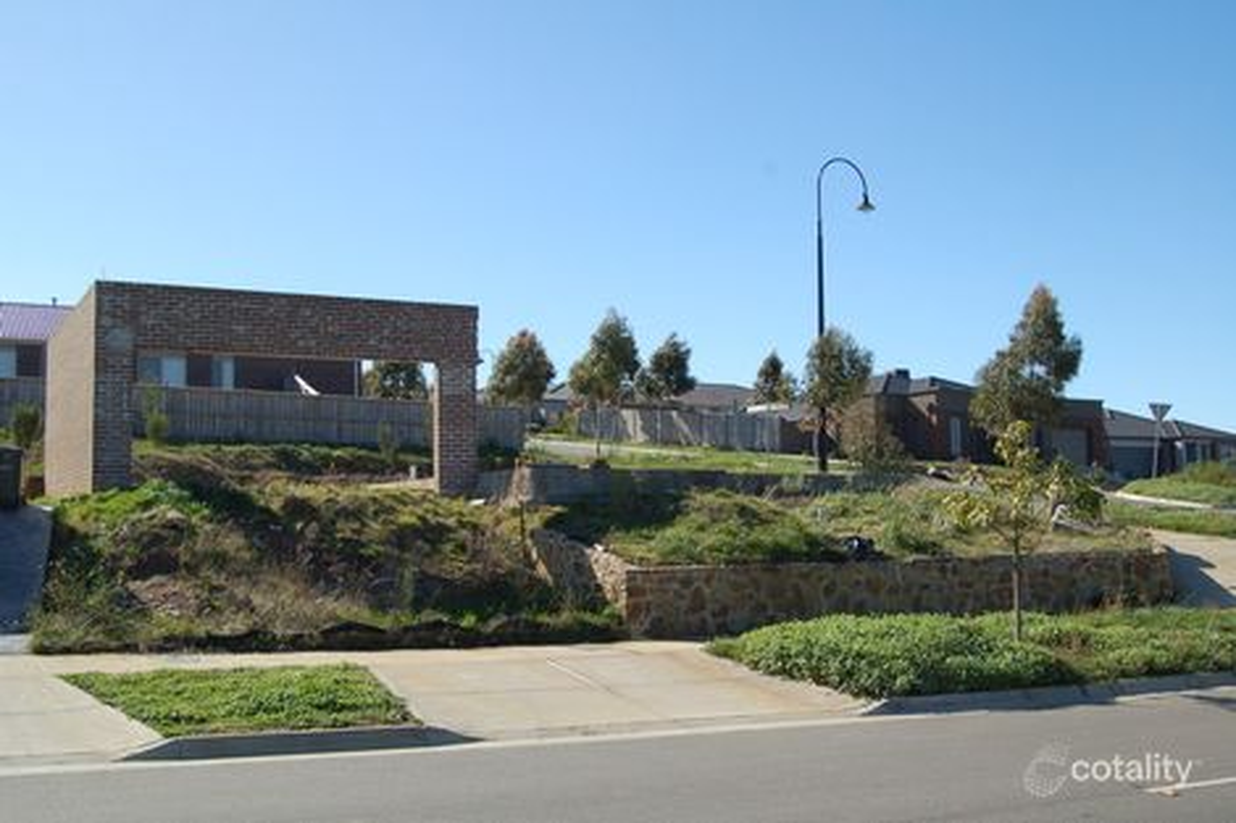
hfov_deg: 49.6
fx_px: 1338
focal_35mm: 39
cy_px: 412
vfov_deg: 34.2
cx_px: 618
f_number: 9
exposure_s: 1/320
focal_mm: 26
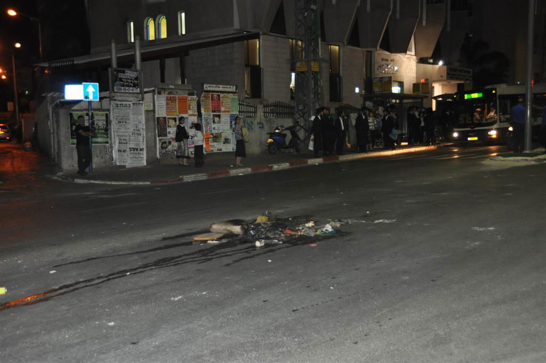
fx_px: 659
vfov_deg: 30.8
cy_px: 182
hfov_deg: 45.0
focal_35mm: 44
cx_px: 273
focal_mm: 29
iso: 800
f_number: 4
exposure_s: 1/60
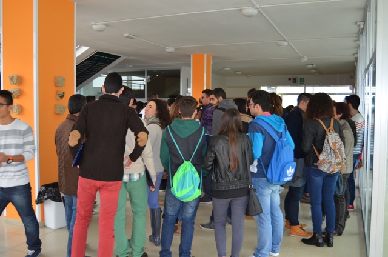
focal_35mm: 36
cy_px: 128
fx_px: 387
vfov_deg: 36.7
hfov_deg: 53.2
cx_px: 194
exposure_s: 1/60
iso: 400
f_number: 3.8
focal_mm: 24
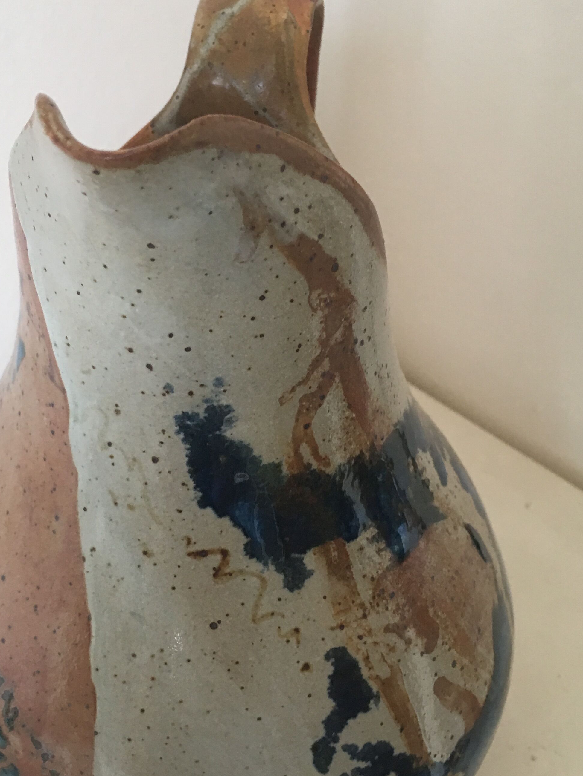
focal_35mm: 45
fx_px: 1010
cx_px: 214
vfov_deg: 42.0
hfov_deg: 32.0
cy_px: 430
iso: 50
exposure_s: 1/33
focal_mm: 4.15
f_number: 2.2
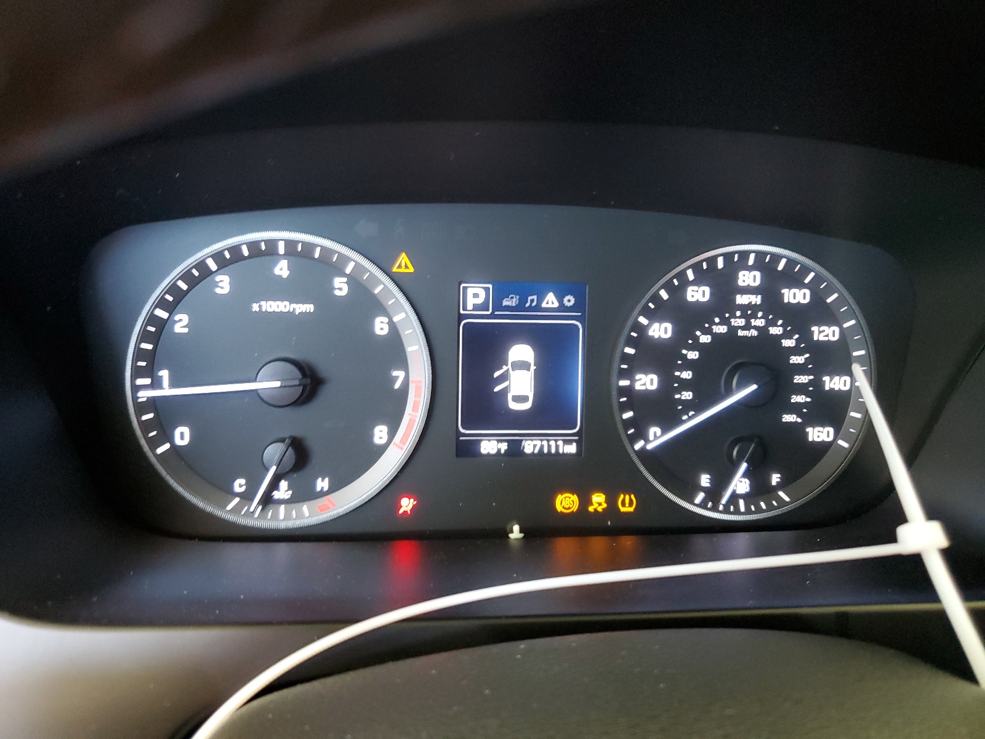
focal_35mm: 26
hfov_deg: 67.3
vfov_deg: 53.1
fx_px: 740
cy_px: 370
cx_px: 492
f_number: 1.5
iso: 324
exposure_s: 1/24
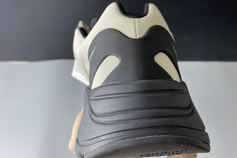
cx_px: 119
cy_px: 75
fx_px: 184
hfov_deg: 65.5
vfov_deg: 46.4
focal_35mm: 28
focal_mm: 4.25
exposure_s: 1/50
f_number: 1.8
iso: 64
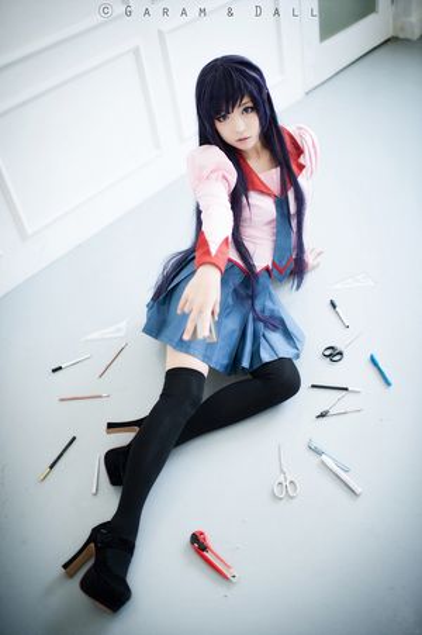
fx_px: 616
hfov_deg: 37.8
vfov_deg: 54.5
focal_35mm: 35
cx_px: 211
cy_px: 318
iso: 100
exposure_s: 1/125
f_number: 1.4
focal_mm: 35
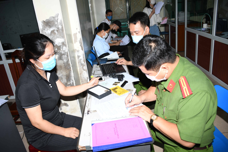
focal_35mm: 27
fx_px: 171
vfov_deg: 47.9
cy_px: 76
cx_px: 114
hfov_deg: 67.4
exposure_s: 1/200
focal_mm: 18
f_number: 3.5
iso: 125
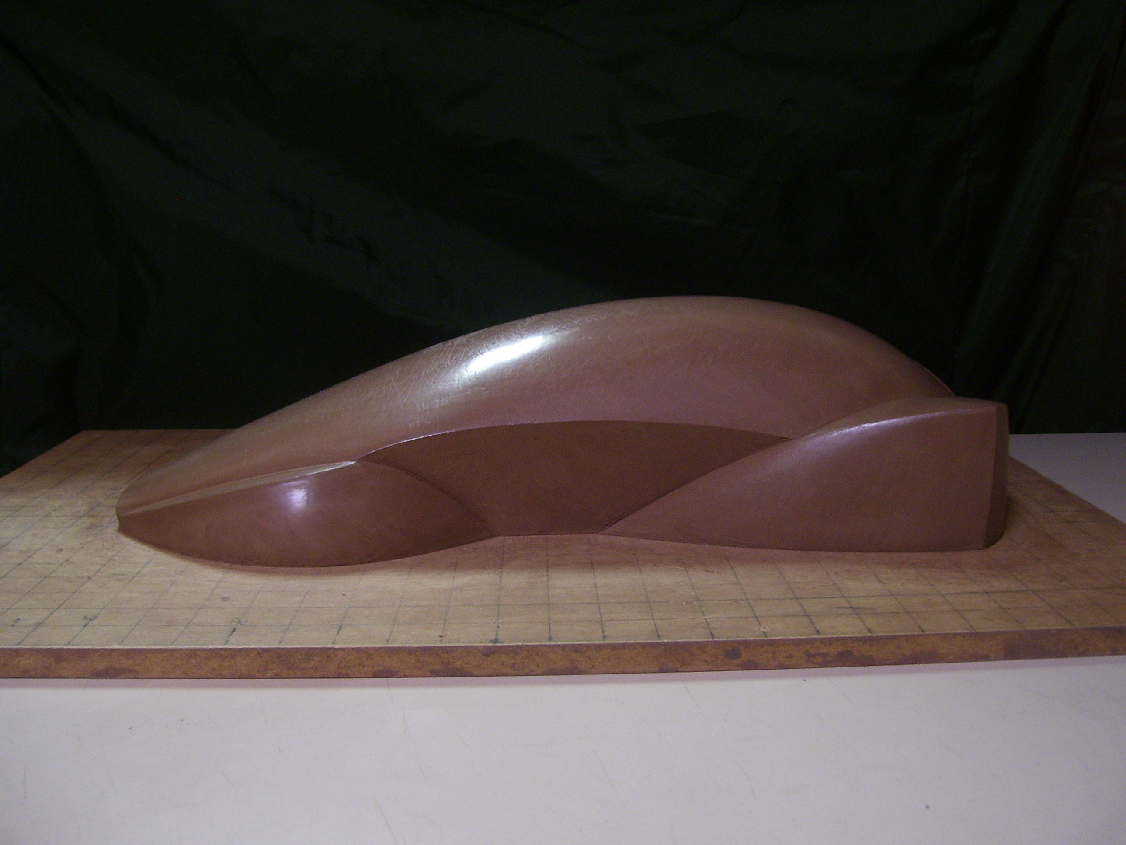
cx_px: 563
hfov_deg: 50.1
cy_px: 422
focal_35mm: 37
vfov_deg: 38.7
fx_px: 1204
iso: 160
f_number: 2.7
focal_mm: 6
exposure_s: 1/8
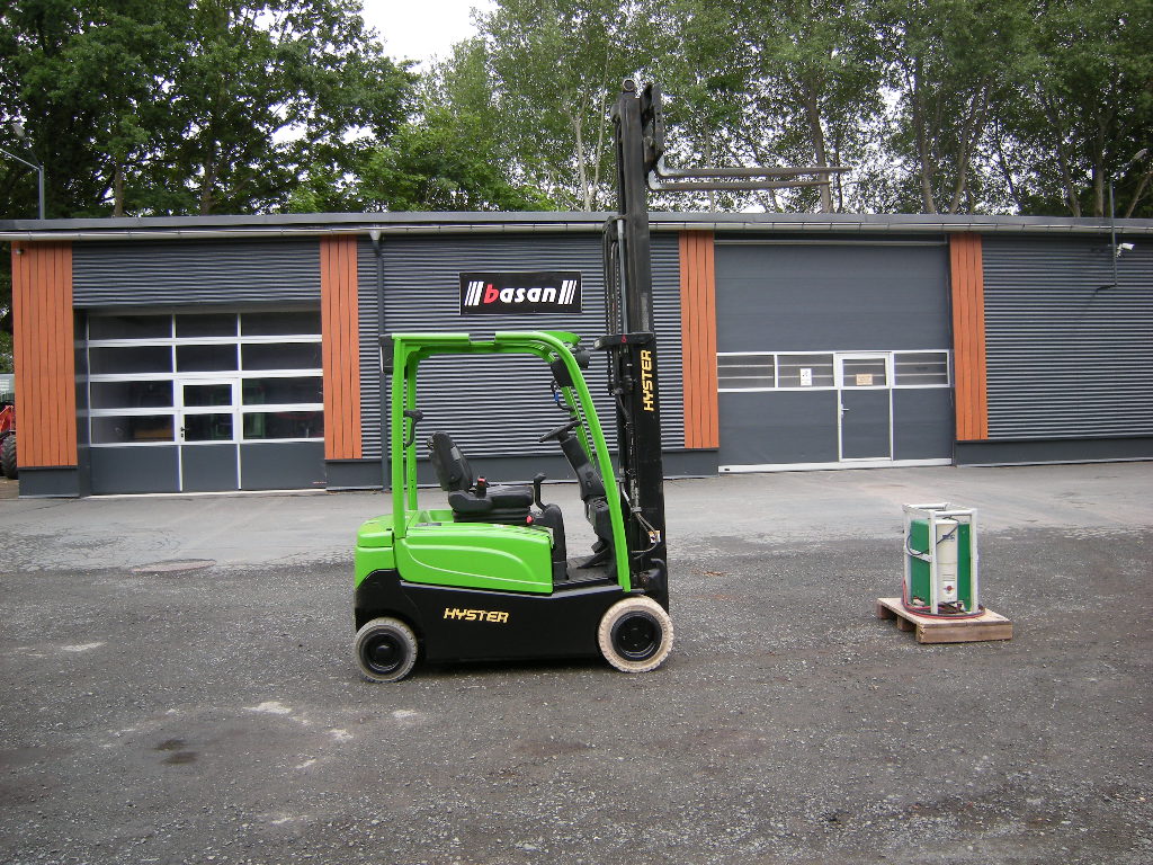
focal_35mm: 28
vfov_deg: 49.7
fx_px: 933
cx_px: 576
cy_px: 432
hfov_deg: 63.4
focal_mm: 4.7
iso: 64
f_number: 2.8
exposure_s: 1/104
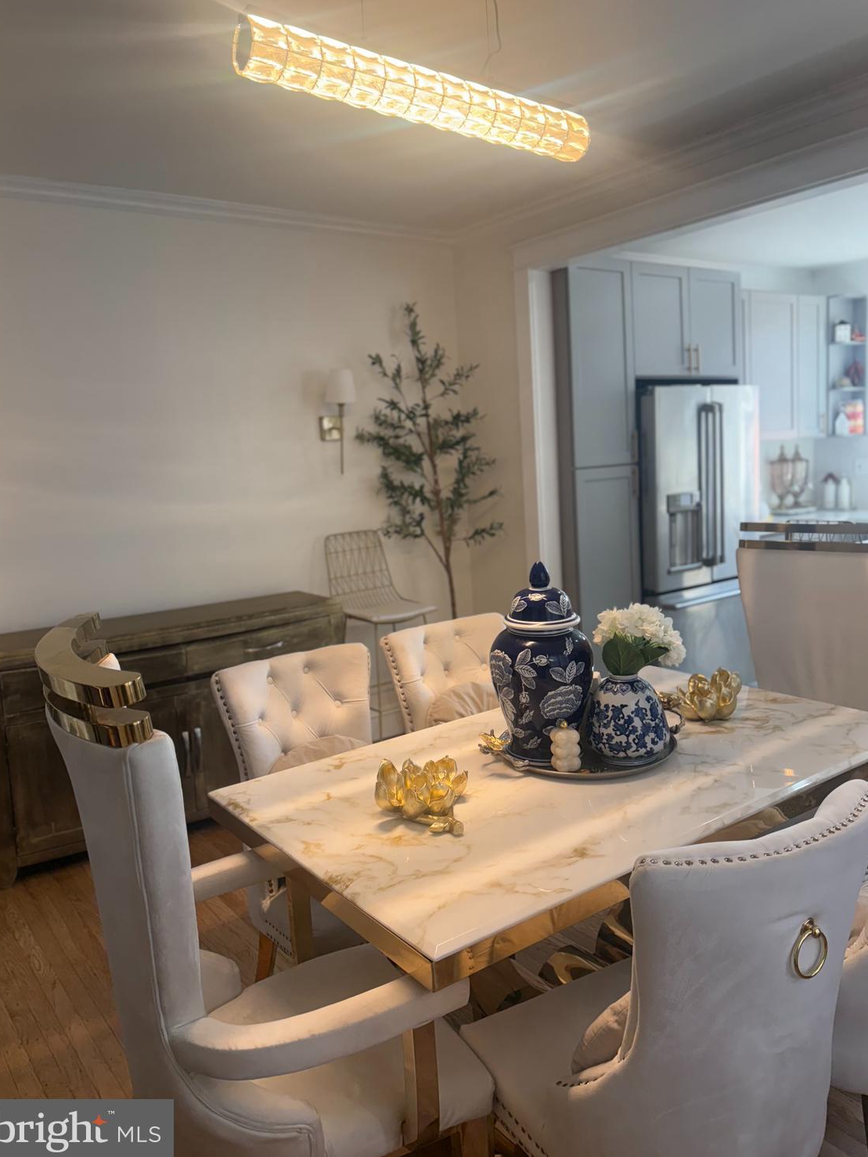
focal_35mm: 27
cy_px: 562
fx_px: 903
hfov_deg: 51.3
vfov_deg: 65.3
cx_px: 429
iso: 100
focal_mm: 5.96
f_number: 1.6
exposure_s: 1/198
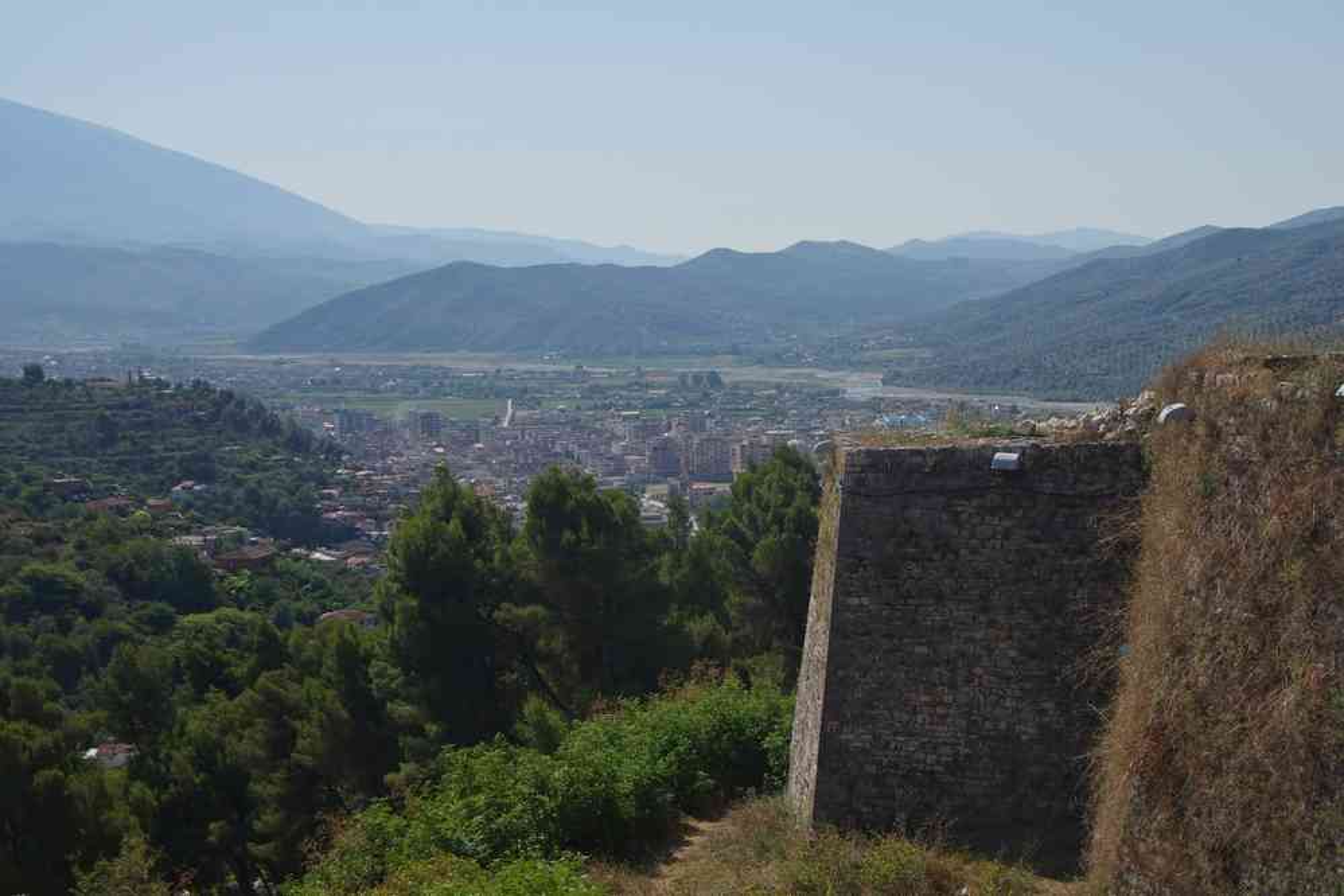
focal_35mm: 49
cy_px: 448
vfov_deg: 27.5
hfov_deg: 40.3
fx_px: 1829
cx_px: 672
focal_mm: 32.5
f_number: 5.6
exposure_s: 1/250
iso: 200
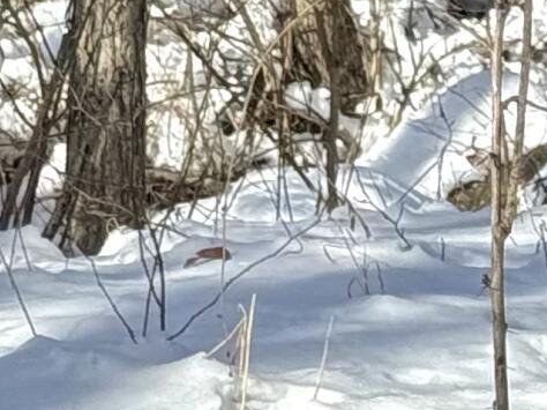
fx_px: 4801
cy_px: -633
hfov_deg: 6.0
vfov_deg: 4.7
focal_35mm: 304
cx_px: -1149
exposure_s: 1/2252
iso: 64
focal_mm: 6.76
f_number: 1.78
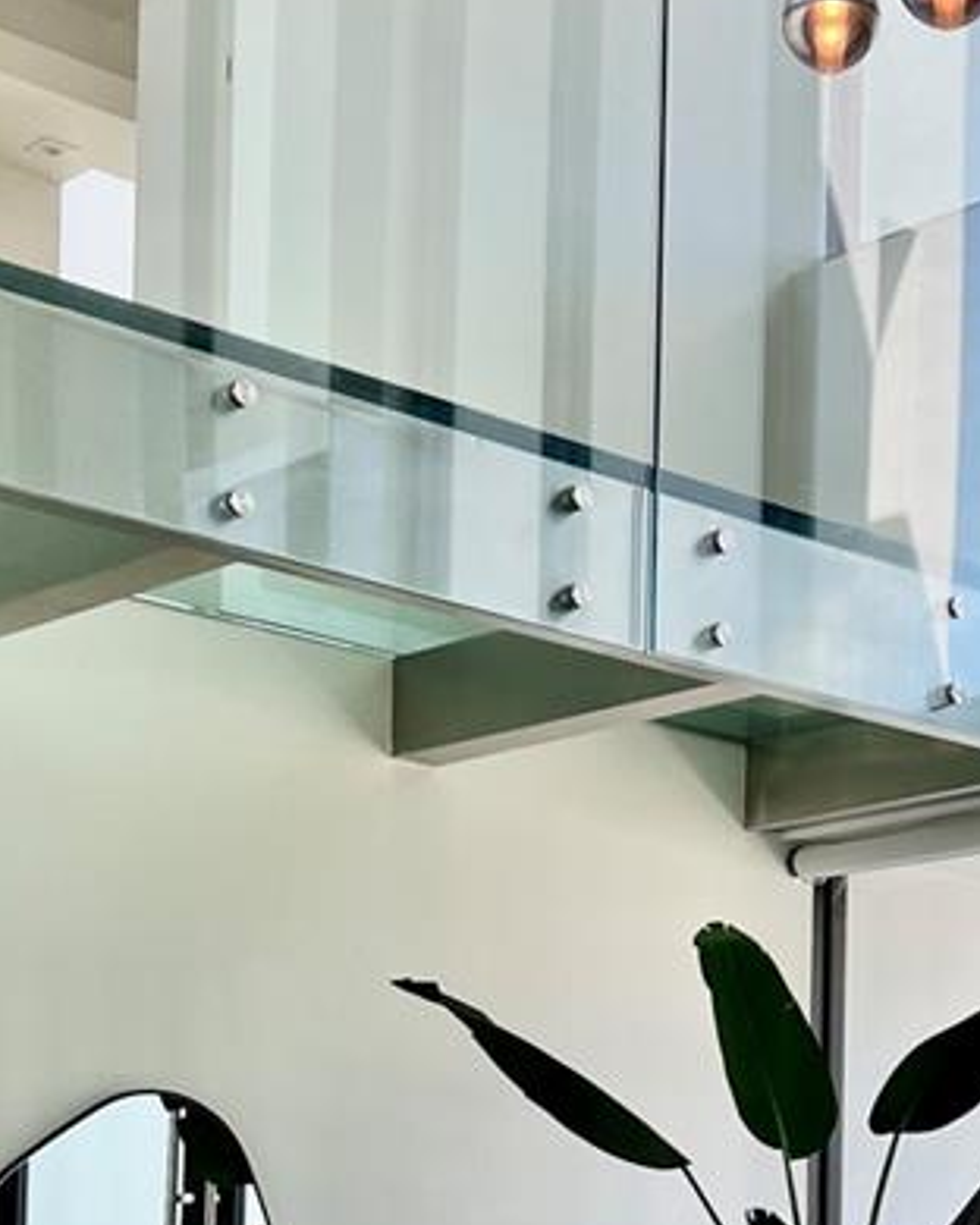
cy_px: 1247
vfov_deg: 23.3
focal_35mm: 78
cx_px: 603
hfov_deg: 19.6
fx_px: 2828
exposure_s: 1/424
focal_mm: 5.7
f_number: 1.5
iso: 50
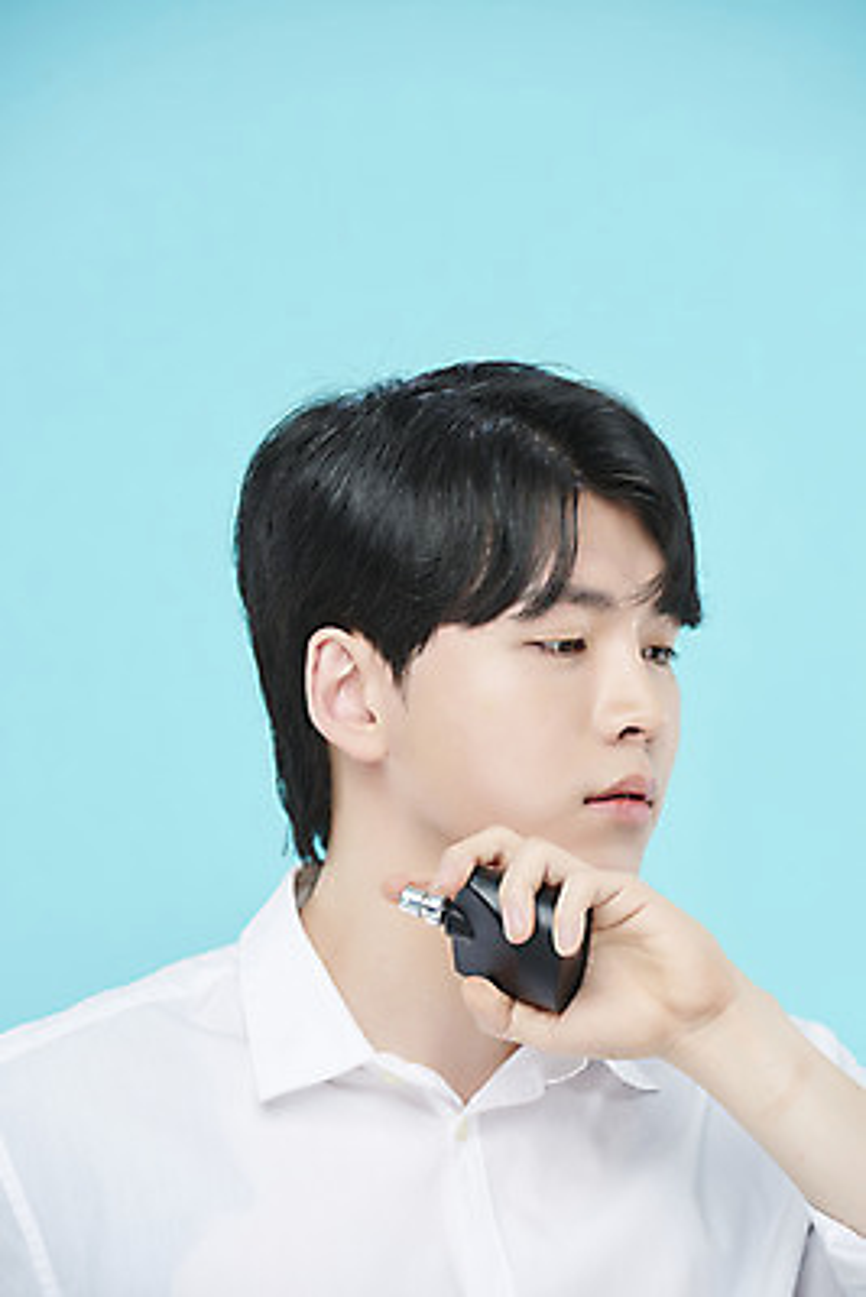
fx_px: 7210
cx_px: 433
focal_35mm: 200
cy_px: 648
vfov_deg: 10.3
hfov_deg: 6.9
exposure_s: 1/125
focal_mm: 200
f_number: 7.1
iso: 64
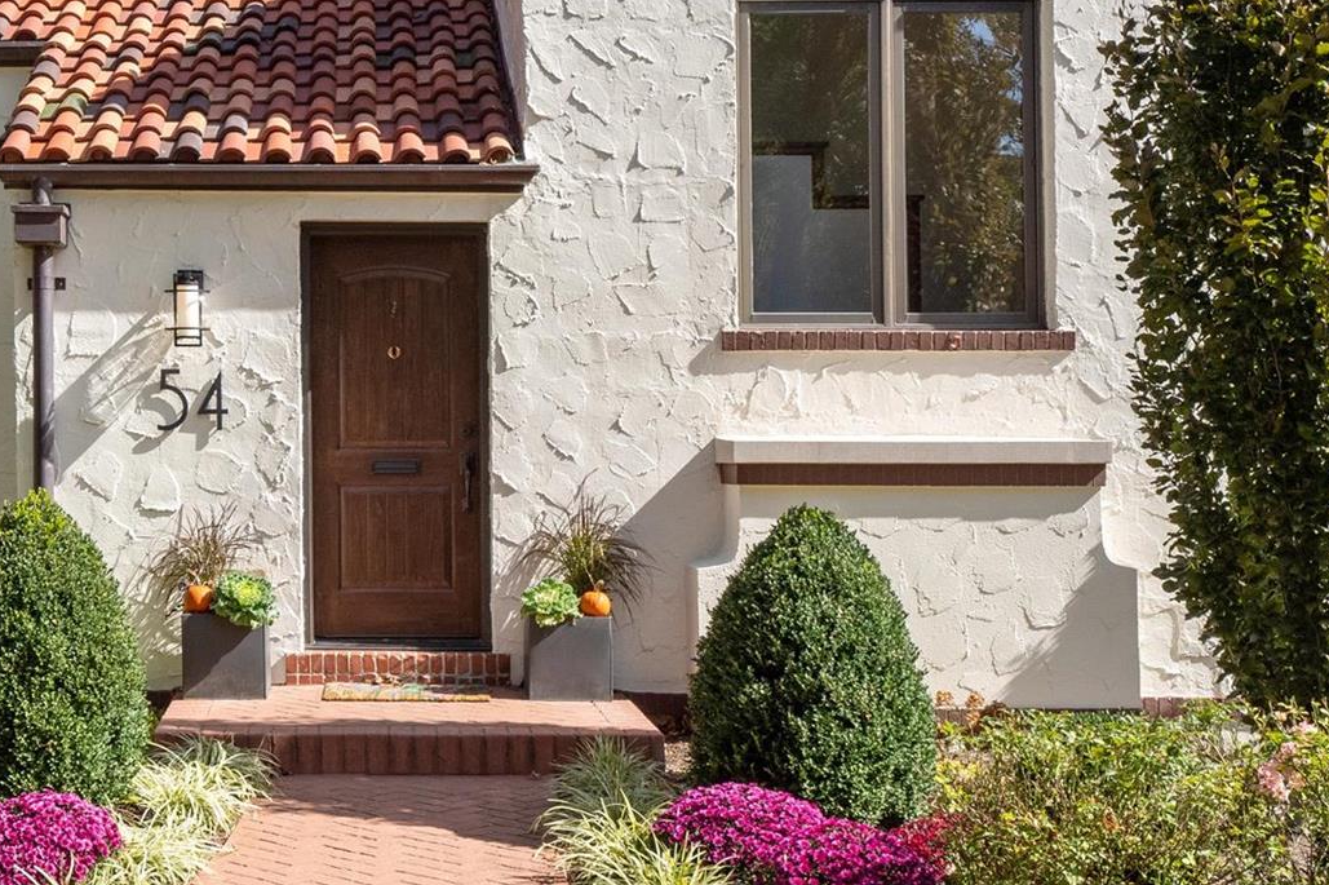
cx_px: 355
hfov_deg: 35.0
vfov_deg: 24.2
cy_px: 479
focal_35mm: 56
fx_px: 2066
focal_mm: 18
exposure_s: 1/500
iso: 400
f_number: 8
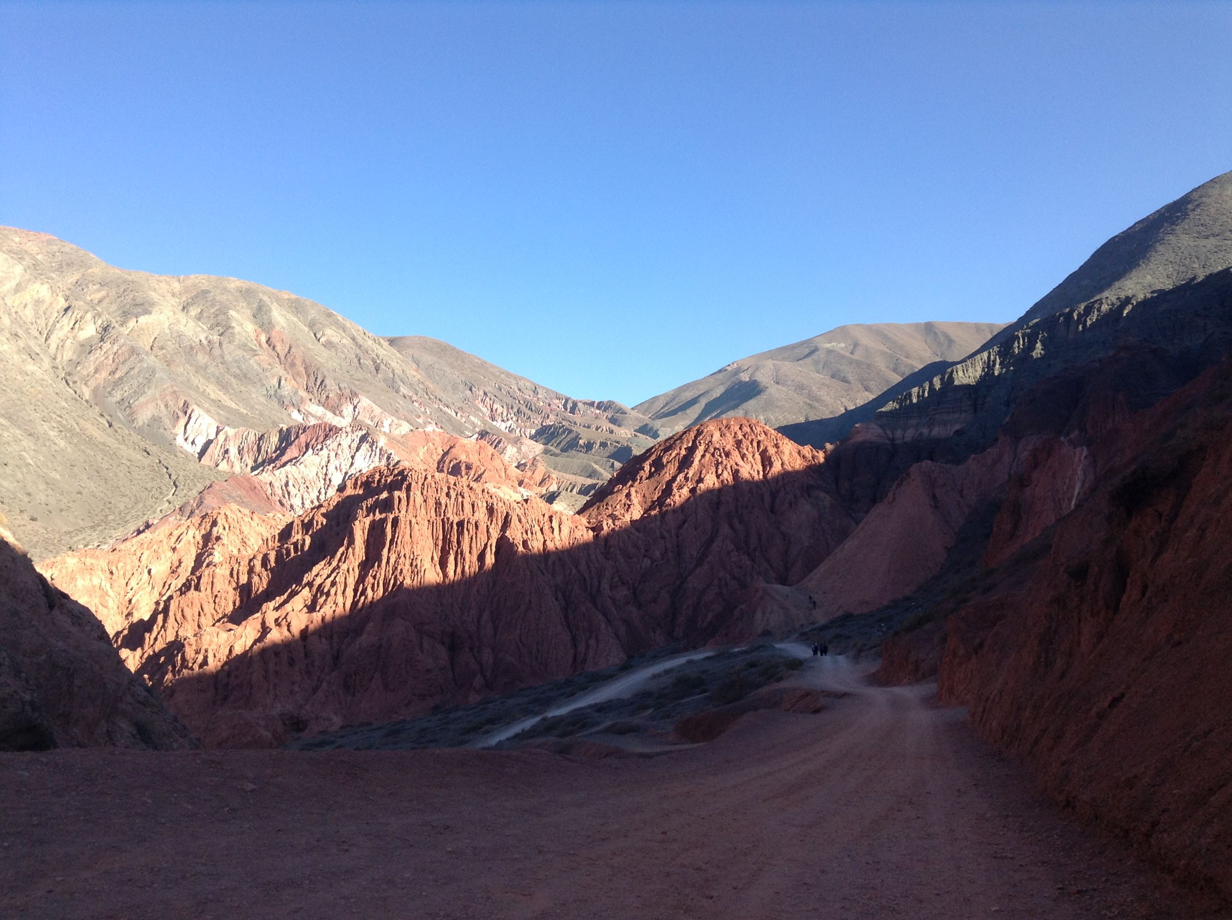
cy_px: 460
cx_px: 616
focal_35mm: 33
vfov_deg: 42.8
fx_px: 1173
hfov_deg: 55.4
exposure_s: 1/432
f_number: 2.4
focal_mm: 3.3
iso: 25
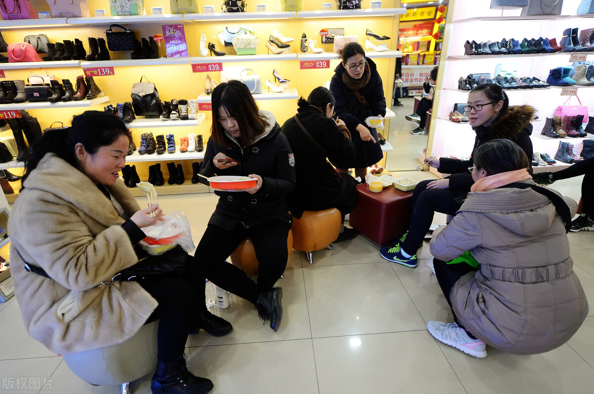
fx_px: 313
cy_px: 197
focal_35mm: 19
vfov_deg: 64.4
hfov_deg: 87.0
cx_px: 297
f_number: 2.8
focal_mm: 19
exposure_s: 1/60
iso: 400
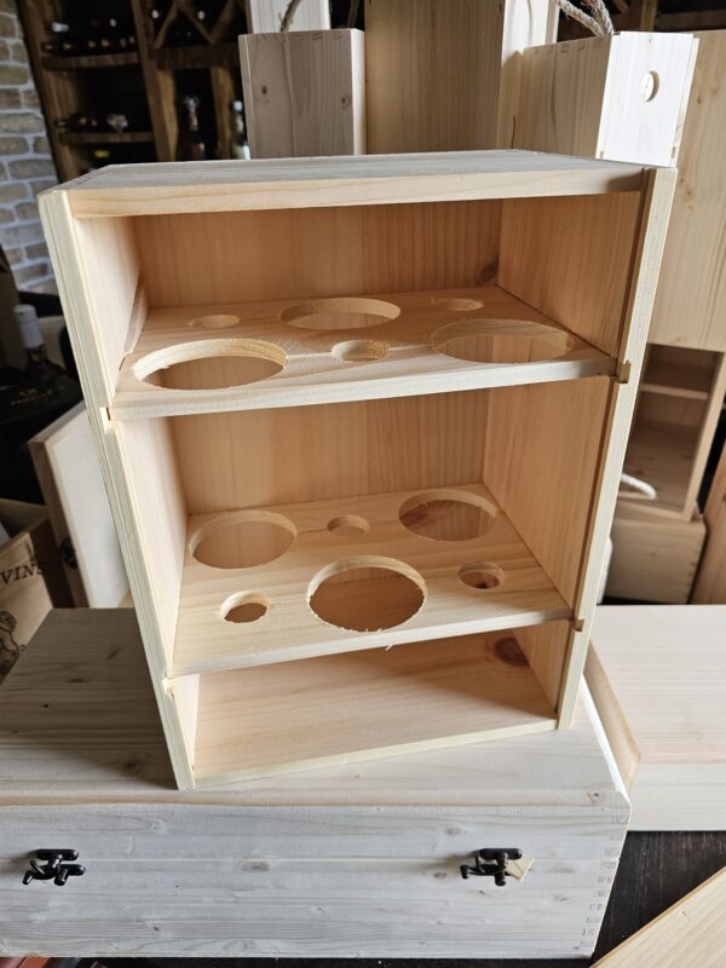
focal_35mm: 23
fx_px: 643
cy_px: 484
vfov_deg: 73.9
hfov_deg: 58.9
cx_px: 363
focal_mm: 6.3
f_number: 1.7
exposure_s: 1/142
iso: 200
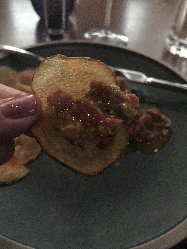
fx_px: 209
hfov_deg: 48.2
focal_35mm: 29
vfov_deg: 61.7
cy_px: 124
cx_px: 94
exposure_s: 1/4
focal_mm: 4.15
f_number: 2.2
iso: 250
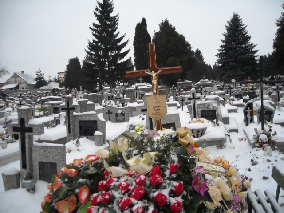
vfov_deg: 40.7
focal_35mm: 35
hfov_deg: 52.6
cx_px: 142
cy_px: 106
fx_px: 287
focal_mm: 5.7
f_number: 5.6
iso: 64
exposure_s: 1/129
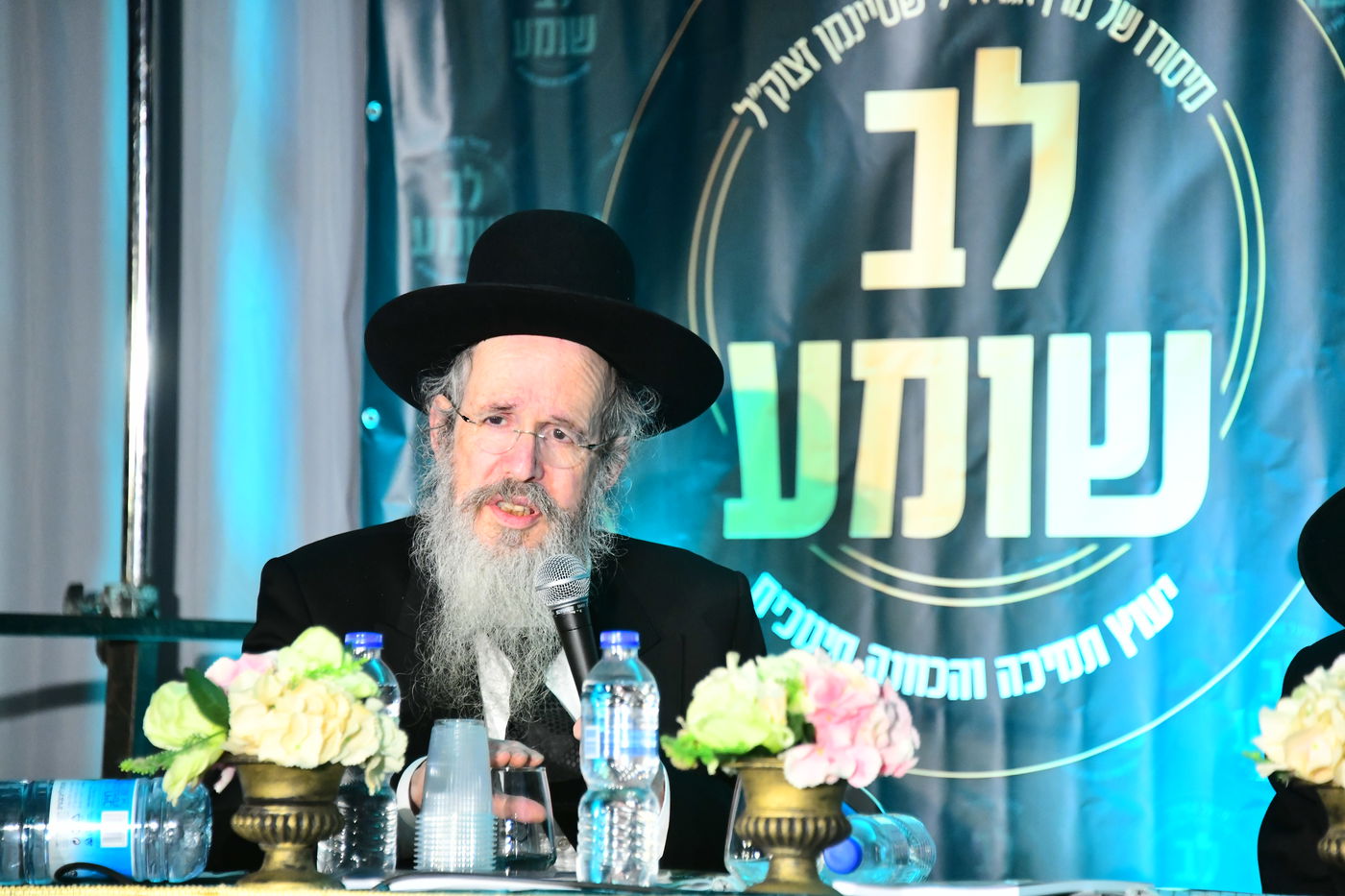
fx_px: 7844
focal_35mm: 210
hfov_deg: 9.8
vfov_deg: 6.5
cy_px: 448
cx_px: 672
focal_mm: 210
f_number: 5.6
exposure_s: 1/125
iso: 5000
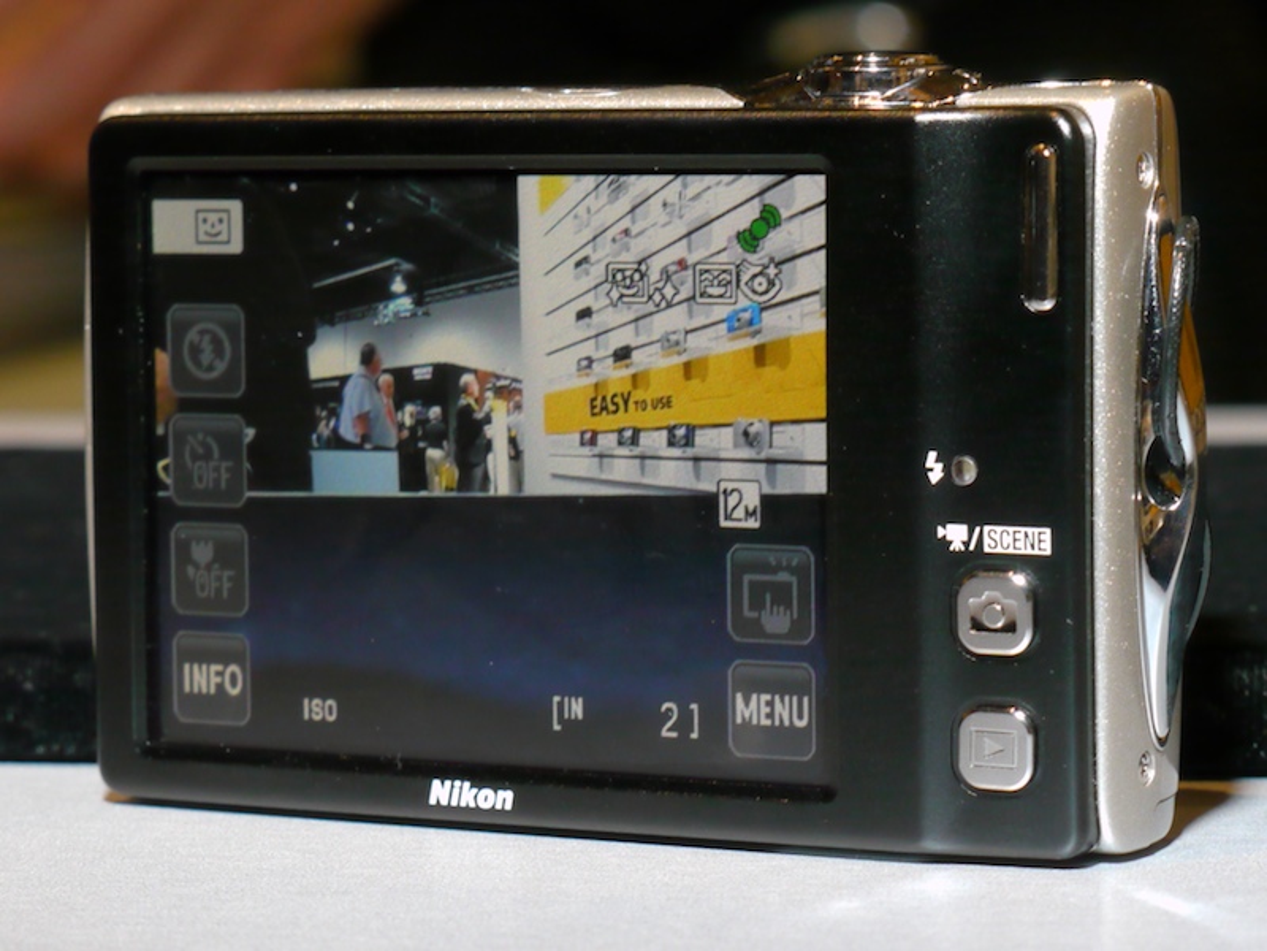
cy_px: 476
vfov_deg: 16.4
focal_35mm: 90
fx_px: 3294
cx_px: 634
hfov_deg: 21.8
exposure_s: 1/60
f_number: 8
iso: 800
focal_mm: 45
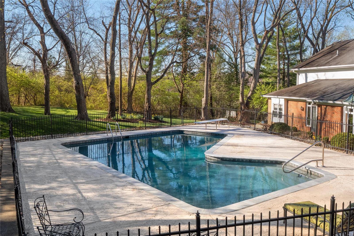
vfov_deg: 36.9
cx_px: 177
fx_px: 354
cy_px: 118
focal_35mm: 36
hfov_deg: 53.1
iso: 400
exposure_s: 1/400
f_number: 8
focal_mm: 18
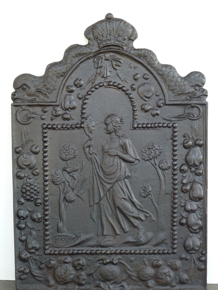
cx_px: 110
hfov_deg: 28.6
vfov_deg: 37.5
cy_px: 148
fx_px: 428
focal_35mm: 51
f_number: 4.1
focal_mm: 8.7
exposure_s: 1/80
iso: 250
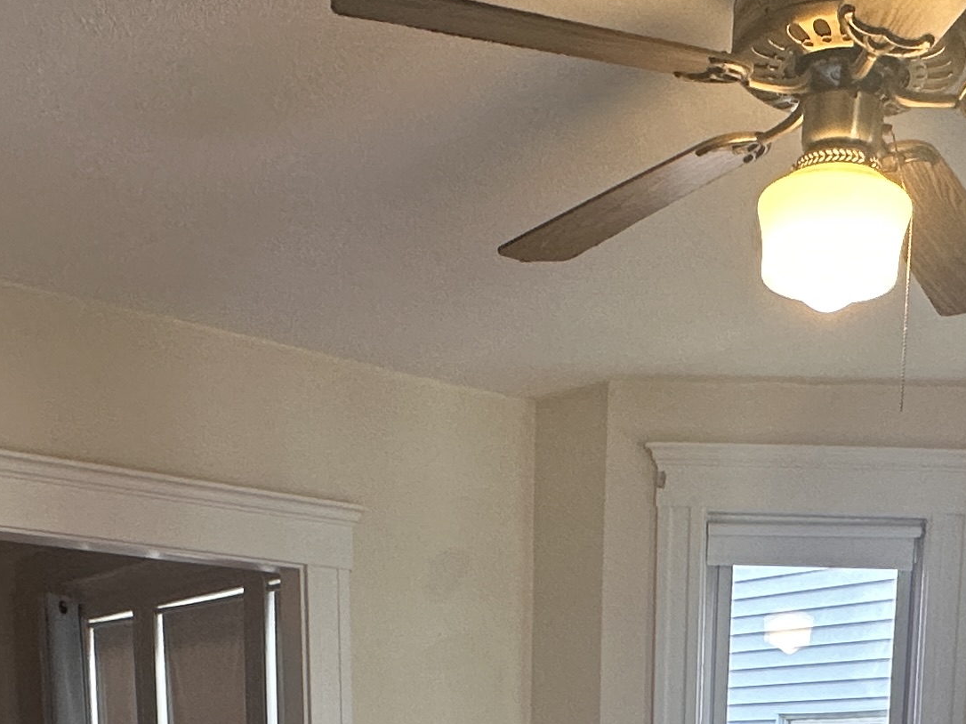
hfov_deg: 36.5
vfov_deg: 22.3
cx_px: 635
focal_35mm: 52
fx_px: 1451
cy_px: 1125
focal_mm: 2.22
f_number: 2.2
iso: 160
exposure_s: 1/120
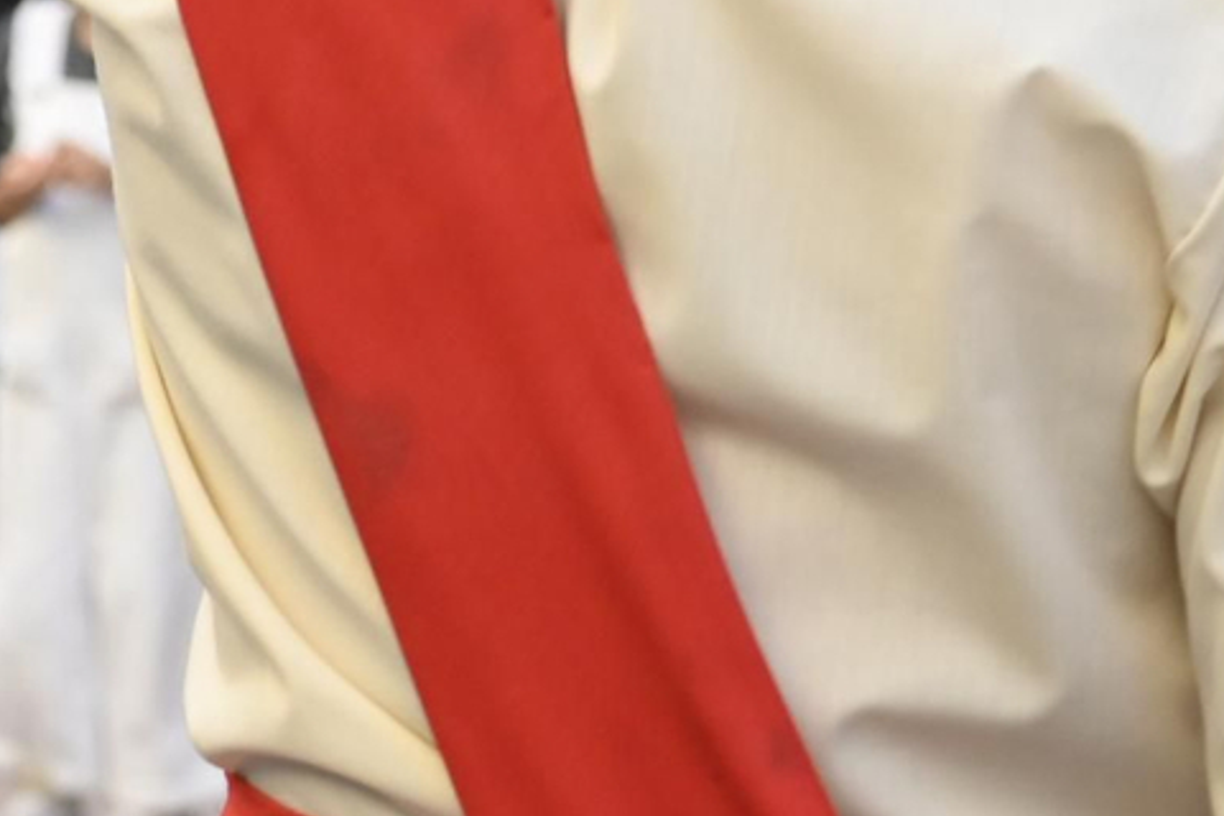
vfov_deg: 5.5
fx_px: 8499
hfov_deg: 8.0
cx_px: -755
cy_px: -184
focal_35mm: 250
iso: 800
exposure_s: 1/500
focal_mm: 50
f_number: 5.6
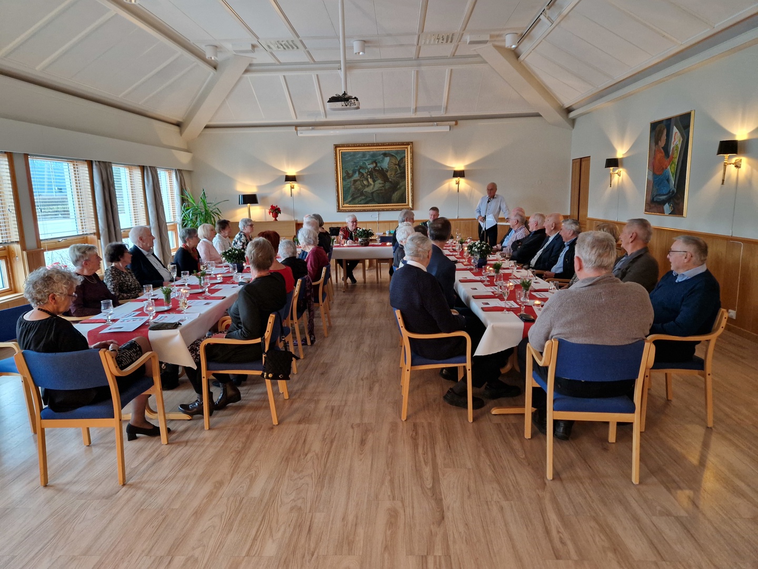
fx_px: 504
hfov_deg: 73.9
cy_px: 284
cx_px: 379
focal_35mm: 23
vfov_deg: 58.9
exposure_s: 1/50
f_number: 1.8
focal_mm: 5.4
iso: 800
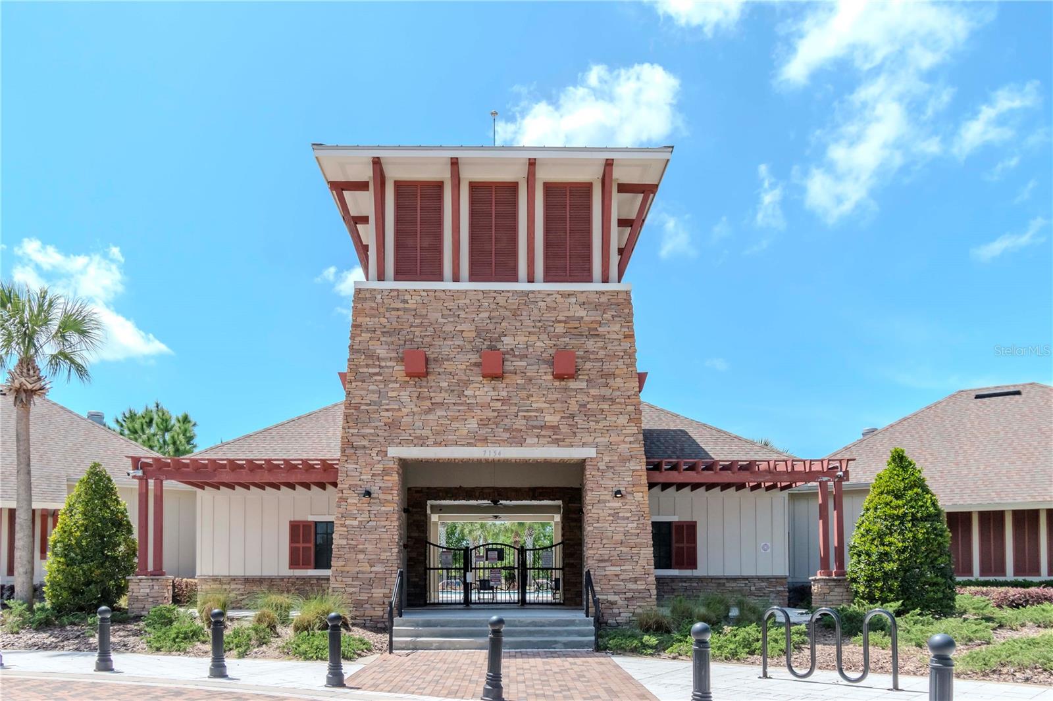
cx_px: 526
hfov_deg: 73.8
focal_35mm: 24
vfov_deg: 53.1
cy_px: 350
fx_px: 702
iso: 500
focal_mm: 16
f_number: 7.1
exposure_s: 1/1600
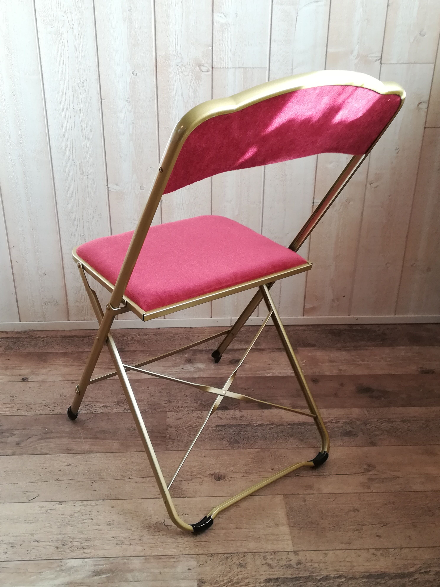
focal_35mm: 34
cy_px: 294
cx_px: 220
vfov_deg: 54.0
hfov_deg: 41.8
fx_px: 576
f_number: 2.2
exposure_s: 1/33.3
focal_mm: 3.83
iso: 100
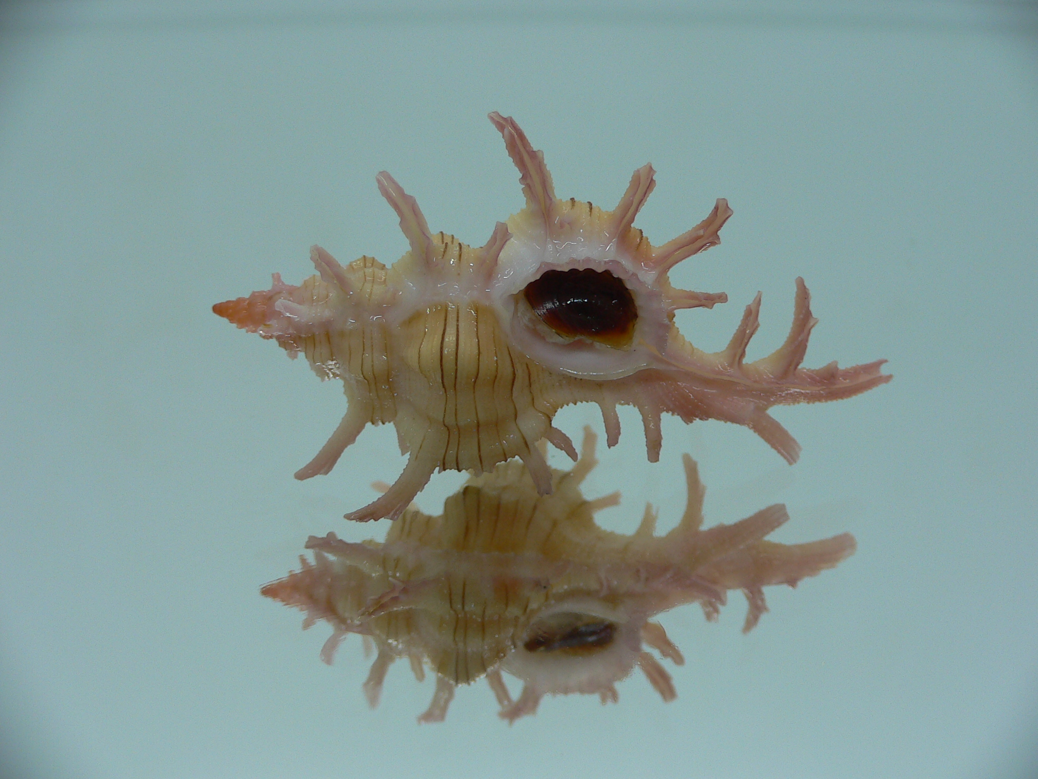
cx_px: 519
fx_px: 1050
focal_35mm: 35
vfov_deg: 40.7
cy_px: 390
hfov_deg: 52.6
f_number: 2.8
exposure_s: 1/60
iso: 80
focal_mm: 4.6
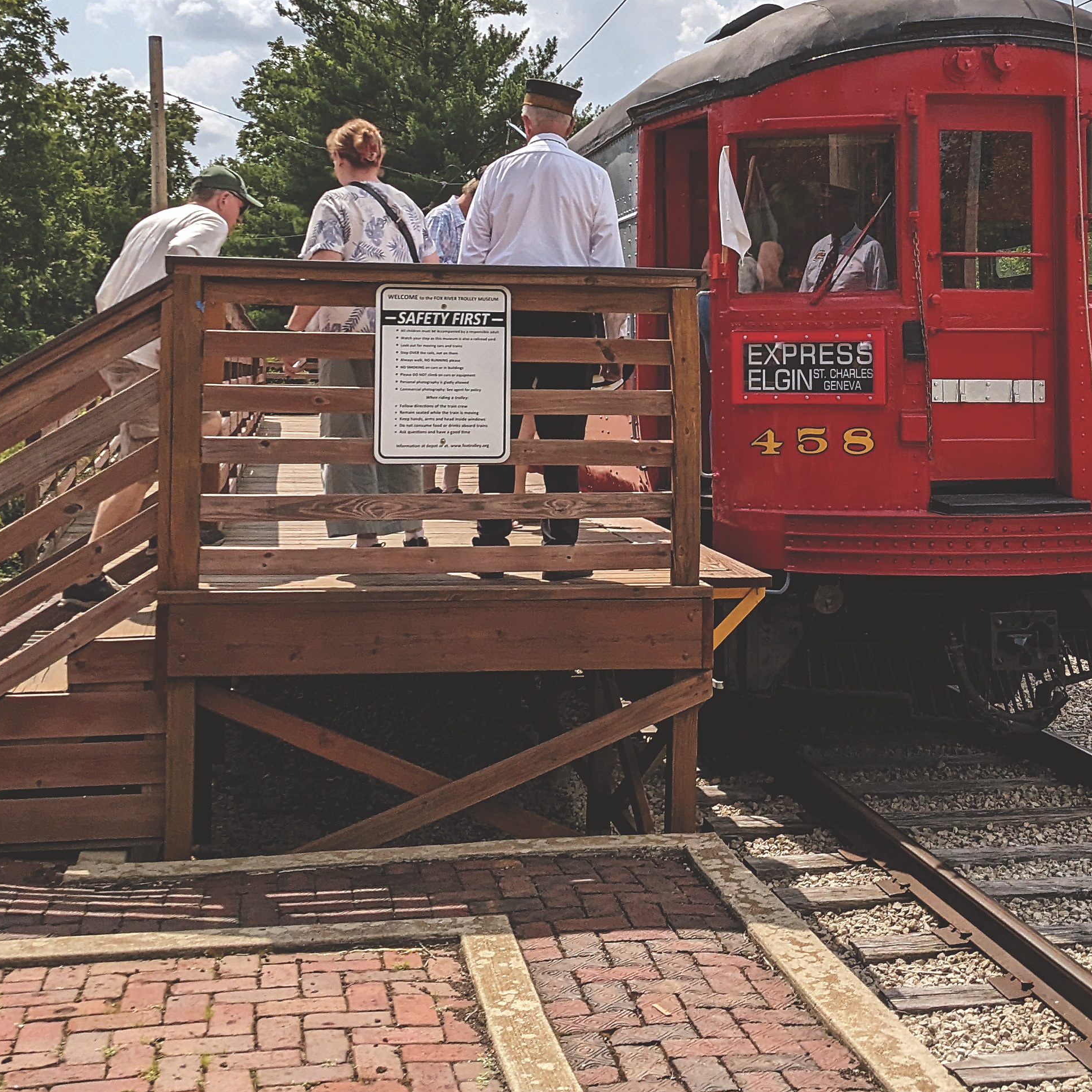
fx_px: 1785
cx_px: 630
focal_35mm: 50
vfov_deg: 33.4
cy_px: 290
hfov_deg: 34.0
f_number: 1.73
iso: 75
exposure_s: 1/7812
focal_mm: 4.38
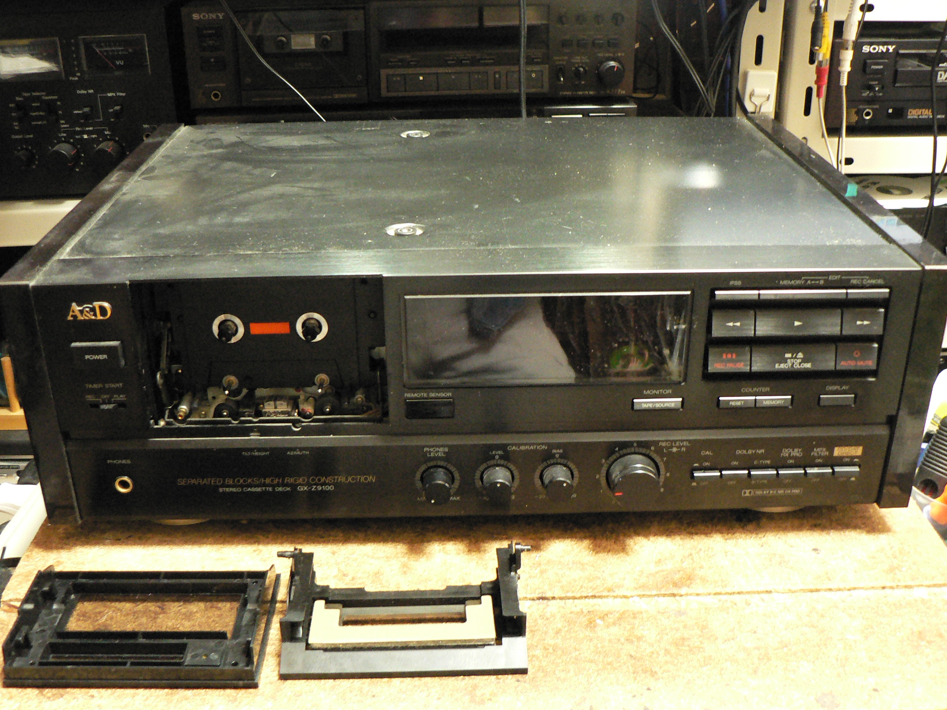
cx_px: 473
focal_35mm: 37
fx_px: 1012
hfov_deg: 50.1
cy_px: 357
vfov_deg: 38.7
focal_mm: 6
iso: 400
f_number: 2.8
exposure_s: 1/5
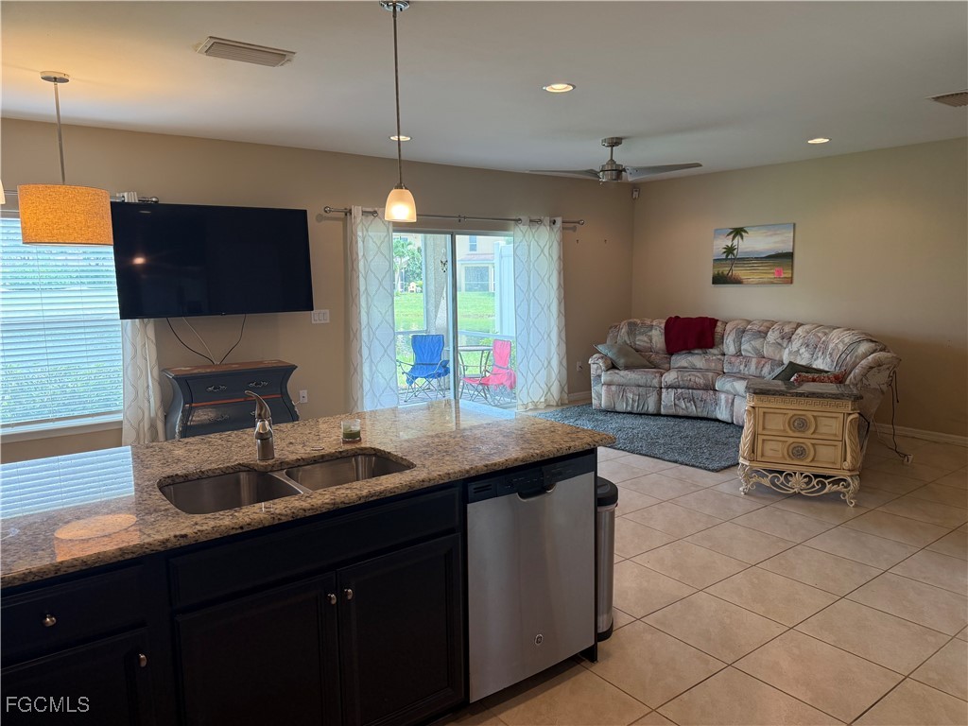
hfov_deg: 71.6
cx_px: 484
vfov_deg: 56.8
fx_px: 671
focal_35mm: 24
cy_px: 363
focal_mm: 6.76
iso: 160
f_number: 1.78
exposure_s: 1/170
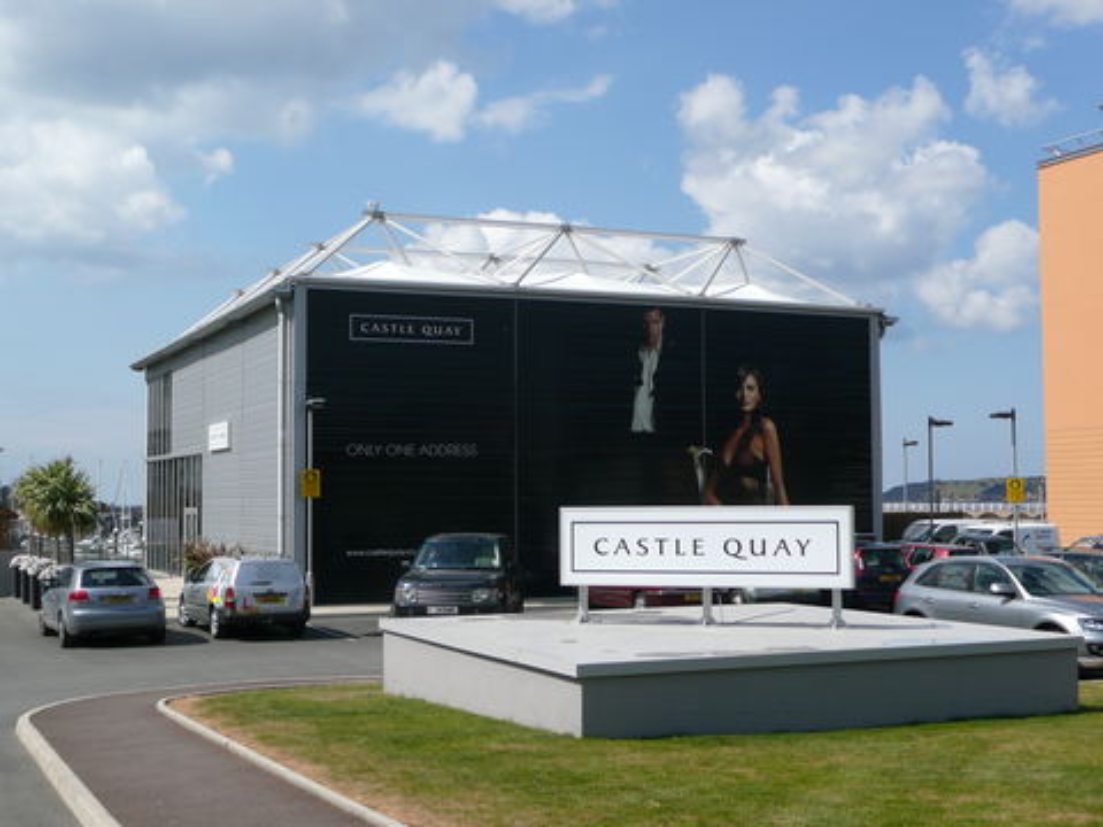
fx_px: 1529
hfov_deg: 39.7
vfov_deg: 30.3
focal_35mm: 48
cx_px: 552
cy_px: 414
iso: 100
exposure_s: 1/800
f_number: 4.2
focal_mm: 7.8
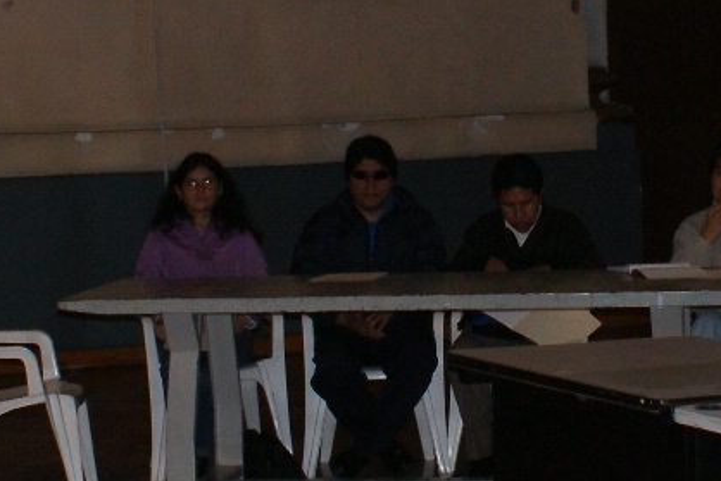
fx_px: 2484
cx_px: 599
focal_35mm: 124
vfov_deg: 11.0
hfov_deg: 16.4
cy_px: 95
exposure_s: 1/60
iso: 400
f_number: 5.6
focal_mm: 18
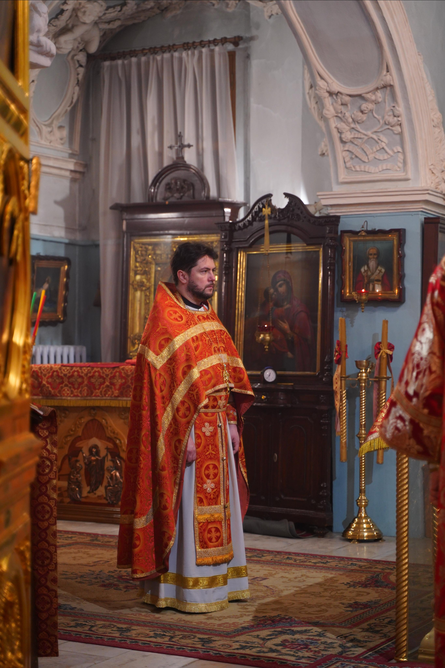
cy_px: 334
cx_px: 222
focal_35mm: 68
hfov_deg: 20.0
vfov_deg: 29.7
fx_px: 1261
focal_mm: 68
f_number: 2.8
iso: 1600
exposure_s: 1/80
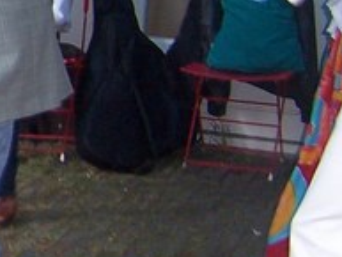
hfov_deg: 12.5
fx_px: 1354
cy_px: 46
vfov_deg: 10.8
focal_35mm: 137
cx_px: -361
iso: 140
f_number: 2.8
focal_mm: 5.5
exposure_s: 1/60
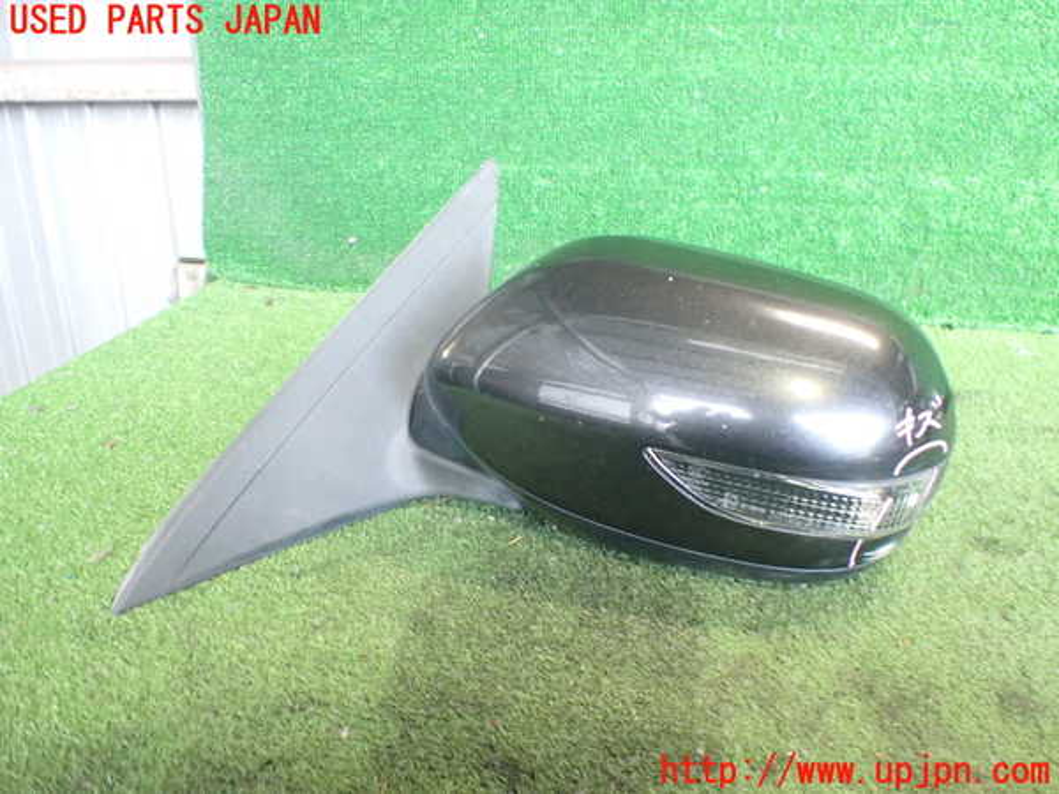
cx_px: 530
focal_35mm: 30
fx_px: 918
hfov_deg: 60.0
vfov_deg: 46.8
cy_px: 397
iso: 800
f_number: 2.3
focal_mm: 5.4
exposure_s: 1/50
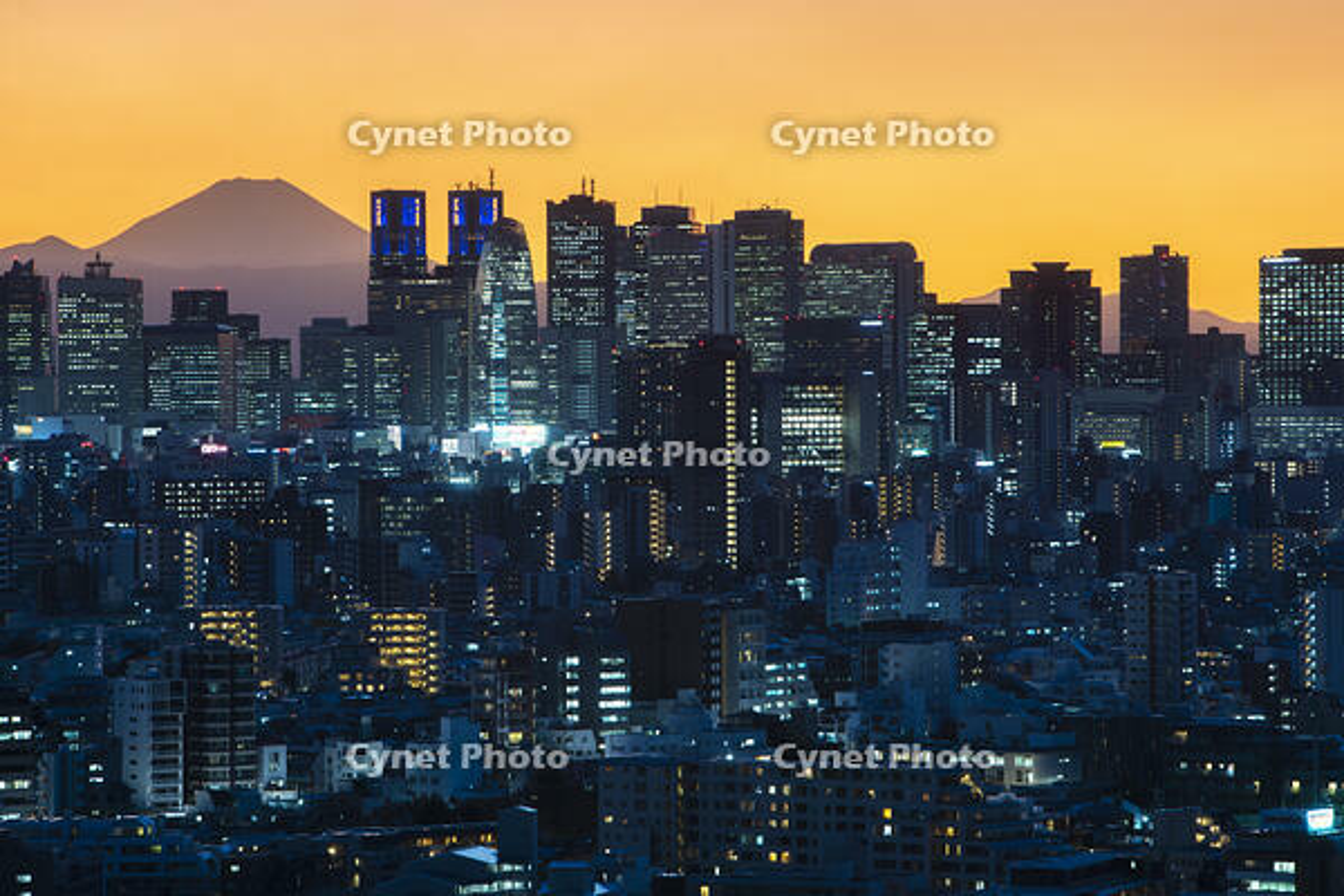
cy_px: 448
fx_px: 7279
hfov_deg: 10.5
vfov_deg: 7.0
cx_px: 672
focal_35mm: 195
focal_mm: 195
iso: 100
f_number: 11
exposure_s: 6
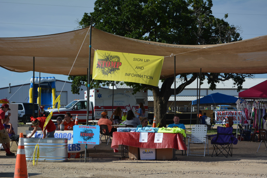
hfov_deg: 24.6
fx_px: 612
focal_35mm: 82
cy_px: 89
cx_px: 134
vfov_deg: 16.6
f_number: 7.1
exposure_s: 1/400
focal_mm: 55
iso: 200
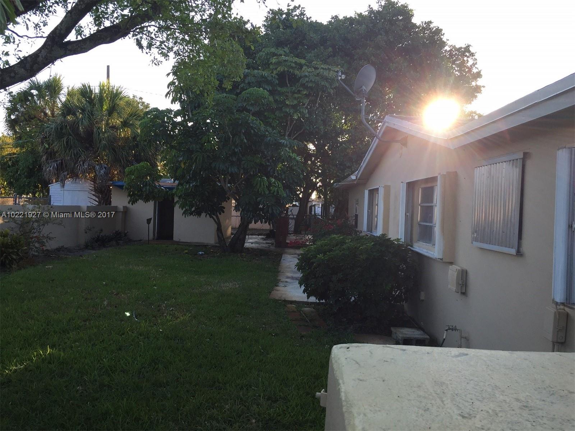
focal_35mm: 29
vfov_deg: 48.2
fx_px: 482
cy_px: 216
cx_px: 288
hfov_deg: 61.7
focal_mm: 4.15
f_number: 2.2
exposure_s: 1/247
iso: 32
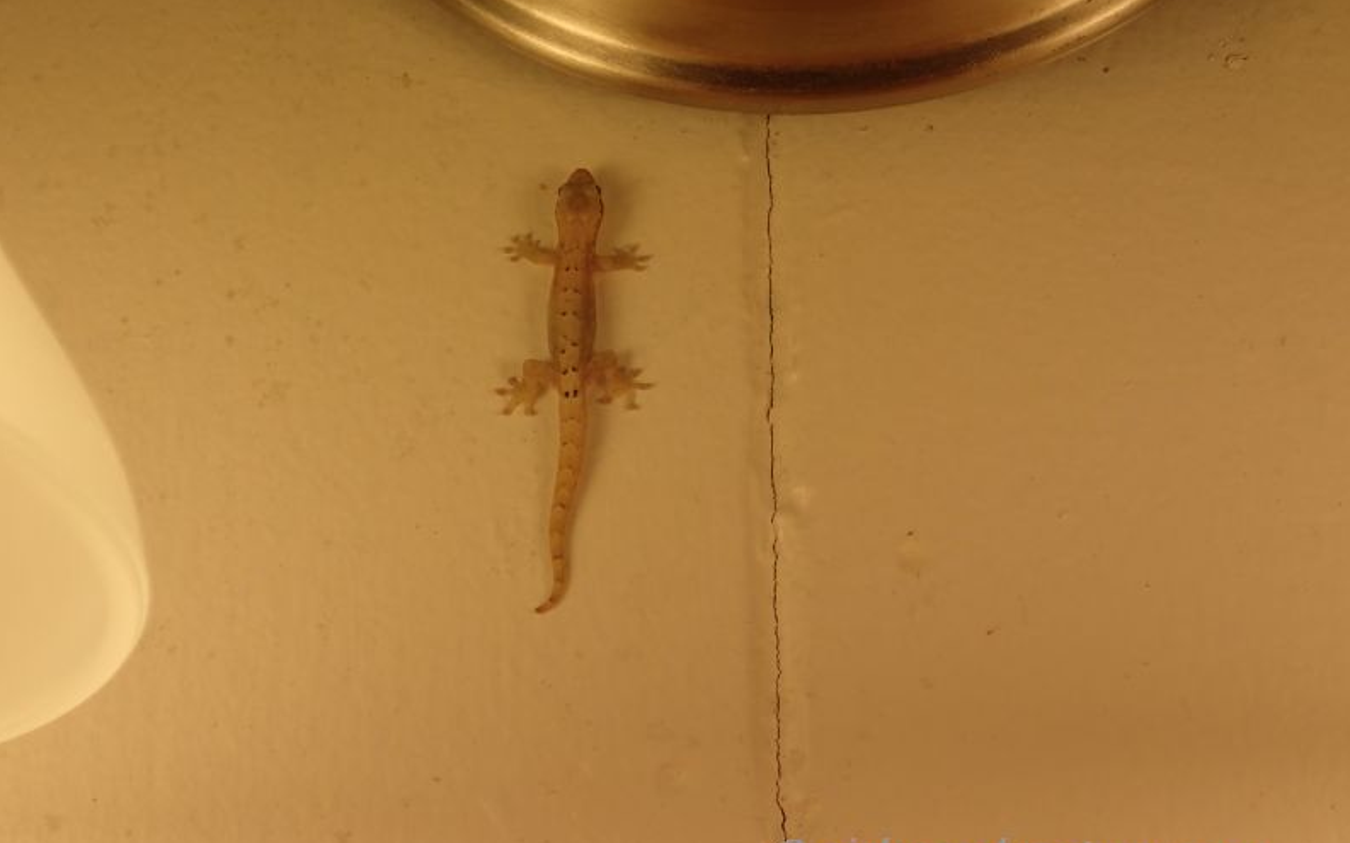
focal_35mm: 107
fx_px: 3935
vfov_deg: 12.2
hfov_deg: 19.5
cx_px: 674
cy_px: 370
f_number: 4.9
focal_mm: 18
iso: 125
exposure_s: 1/200
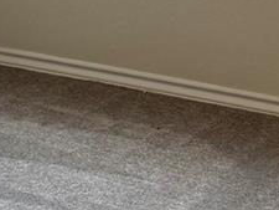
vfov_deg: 8.4
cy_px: -265
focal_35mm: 164
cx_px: 148
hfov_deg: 12.0
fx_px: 1323
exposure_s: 1/135
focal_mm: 6.76
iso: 100
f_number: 1.78
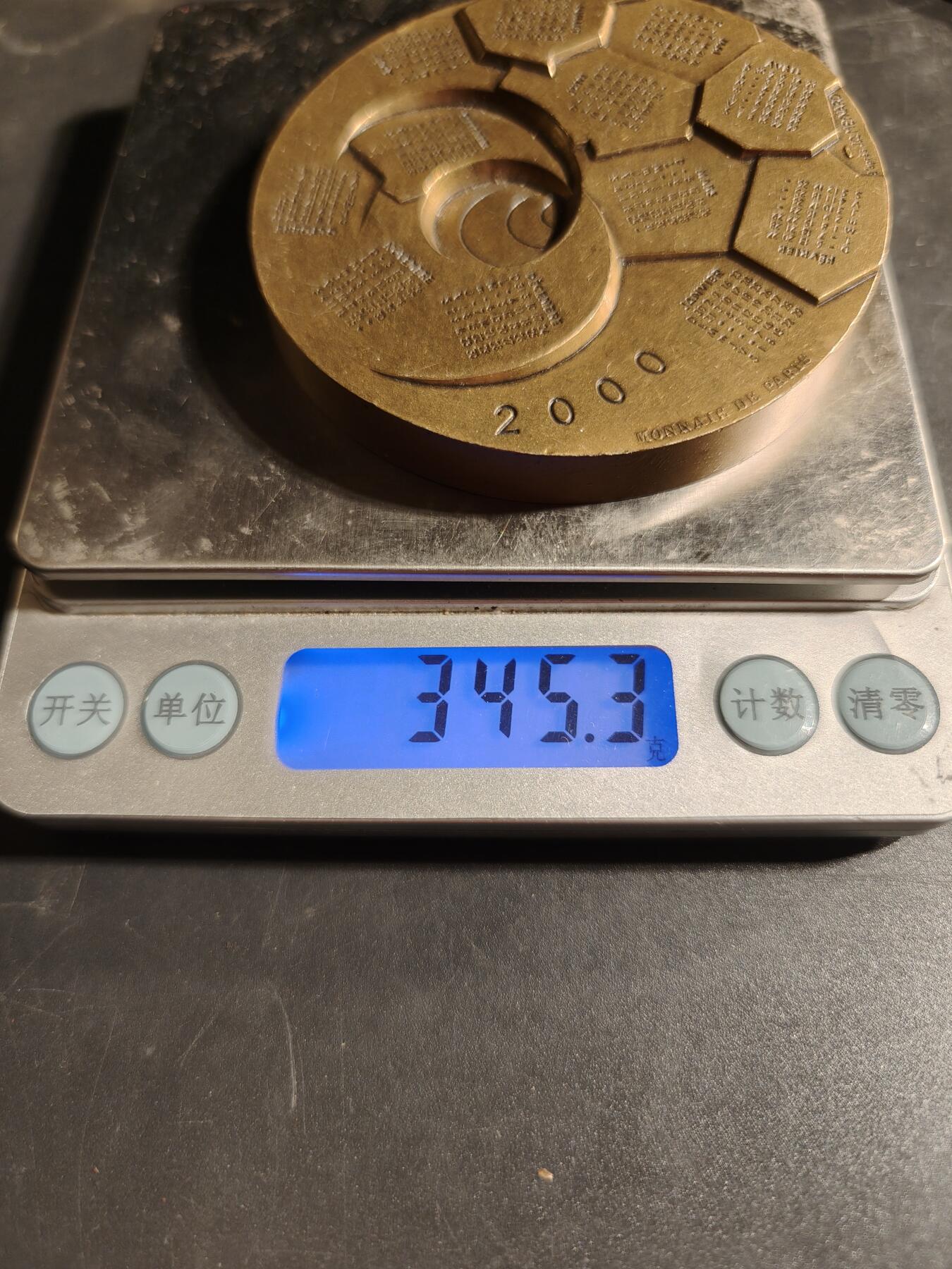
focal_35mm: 23
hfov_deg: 58.9
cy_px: 634
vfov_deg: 73.9
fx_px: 843
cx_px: 476
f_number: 1.6
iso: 250
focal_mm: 6.06
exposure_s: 1/200
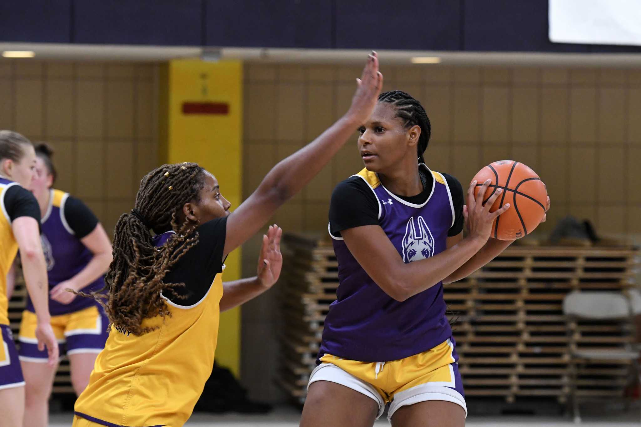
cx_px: 320
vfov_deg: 6.8
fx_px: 3605
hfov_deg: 10.2
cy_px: 214
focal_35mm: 202
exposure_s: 1/400
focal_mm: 135
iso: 5000
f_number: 3.5
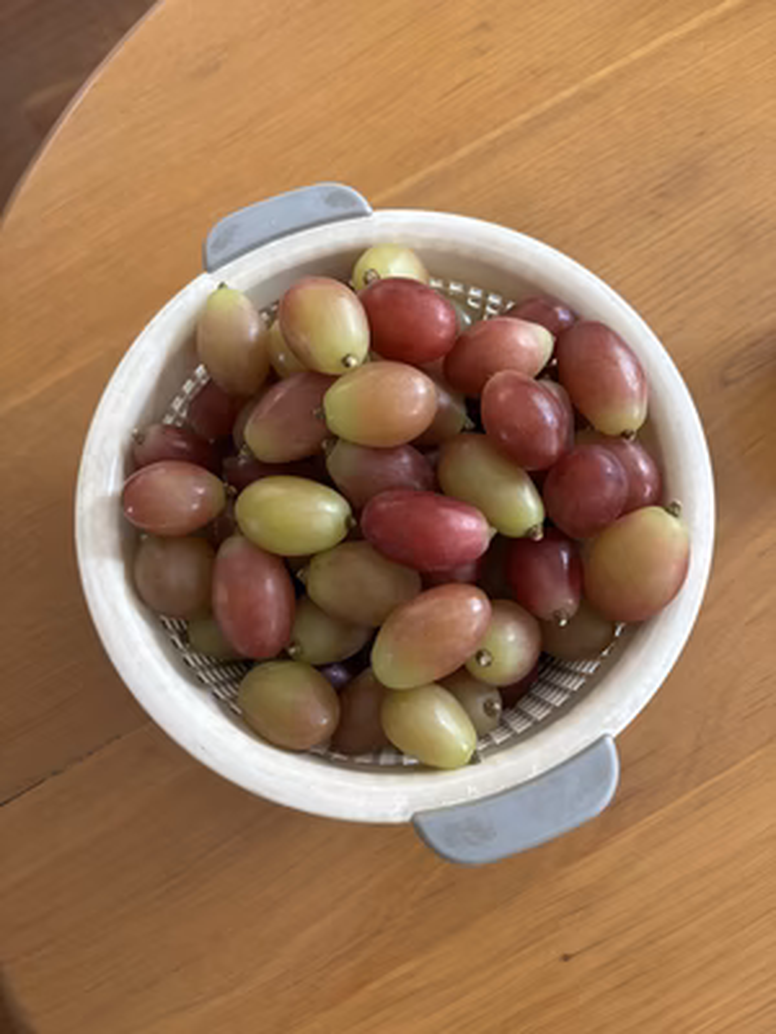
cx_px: 388
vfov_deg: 67.3
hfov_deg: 53.1
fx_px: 777
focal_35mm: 26
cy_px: 517
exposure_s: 1/60
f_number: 1.6
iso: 500
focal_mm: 5.96
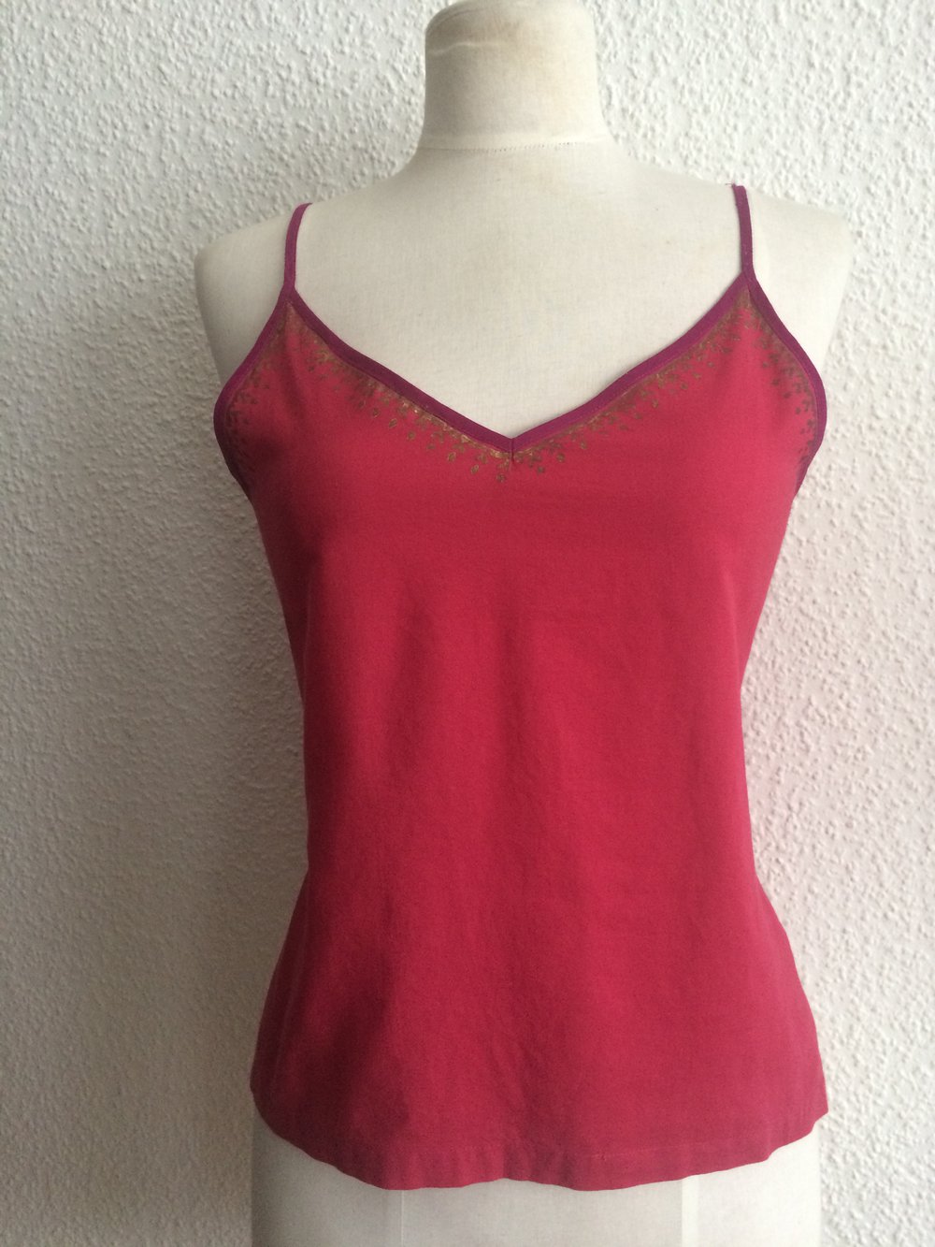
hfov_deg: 48.2
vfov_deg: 61.7
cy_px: 624
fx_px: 1044
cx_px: 468
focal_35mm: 29
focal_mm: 4.15
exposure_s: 1/33
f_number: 2.2
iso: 250
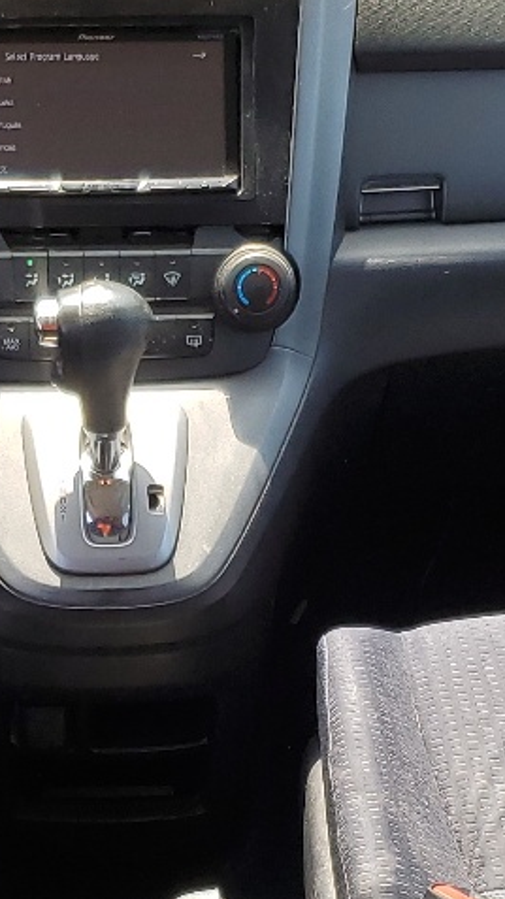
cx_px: 122
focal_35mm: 95
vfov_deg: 22.1
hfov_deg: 12.7
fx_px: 2264
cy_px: 731
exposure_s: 1/370
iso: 50
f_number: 1.5
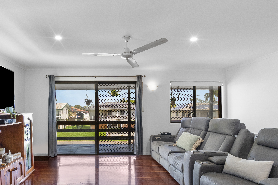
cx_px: 93
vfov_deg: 56.8
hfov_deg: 76.1
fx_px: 170
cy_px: 110
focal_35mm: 22
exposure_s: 1/30
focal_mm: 16
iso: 1000
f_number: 7.1
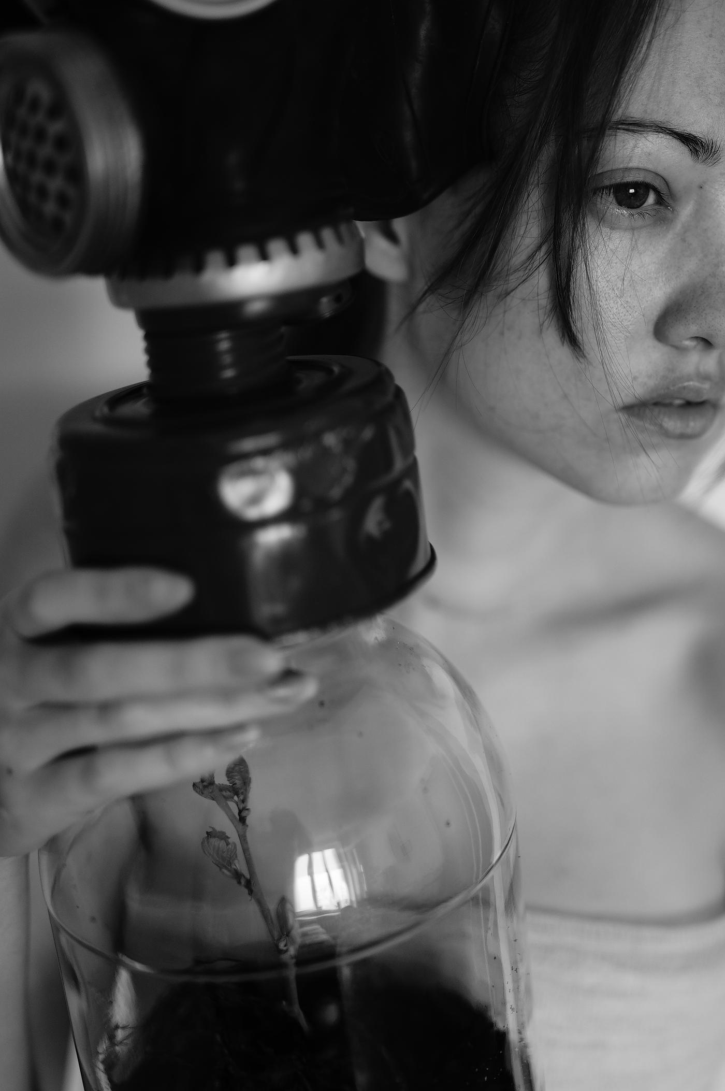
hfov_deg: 26.8
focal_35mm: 50
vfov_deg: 39.5
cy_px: 440
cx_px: 472
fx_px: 1513
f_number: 1.2
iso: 160
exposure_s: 1/250
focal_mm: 35
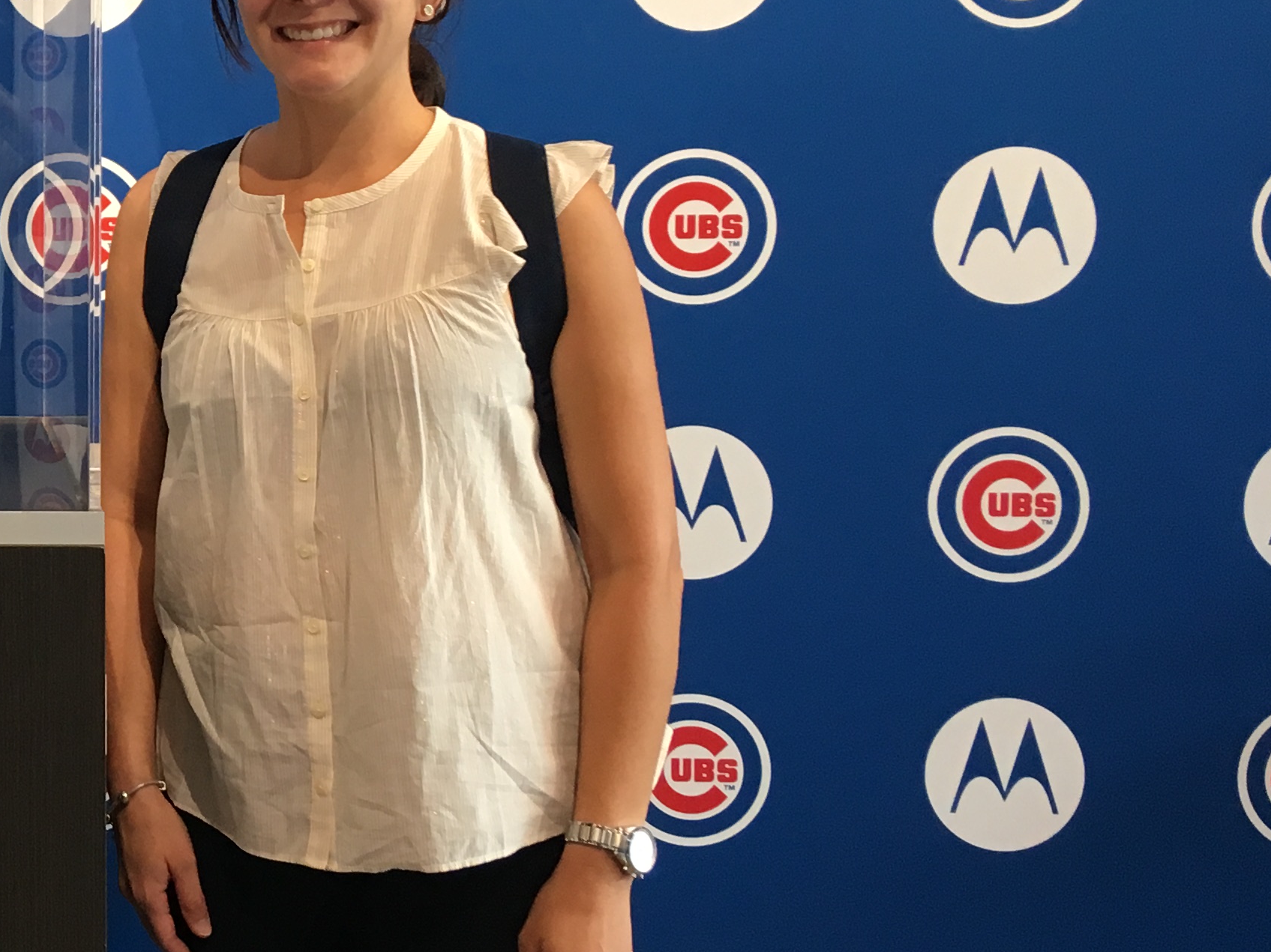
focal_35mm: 69
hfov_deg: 25.4
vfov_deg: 21.2
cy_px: 265
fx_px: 2533
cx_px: -237
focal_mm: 4.15
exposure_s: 1/30
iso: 32
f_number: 2.2
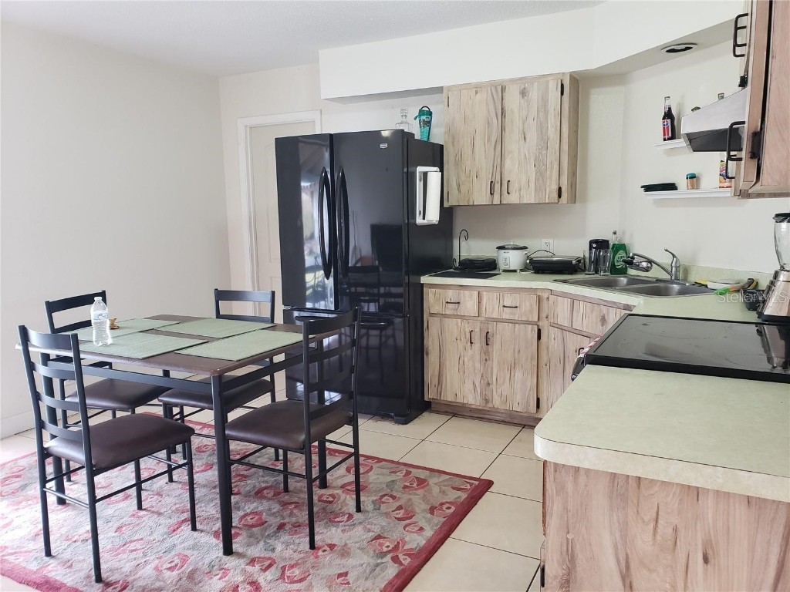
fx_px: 593
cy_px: 296
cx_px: 395
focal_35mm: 26
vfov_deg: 53.1
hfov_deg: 67.3
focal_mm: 4.3
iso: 320
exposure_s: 1/40
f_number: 2.4
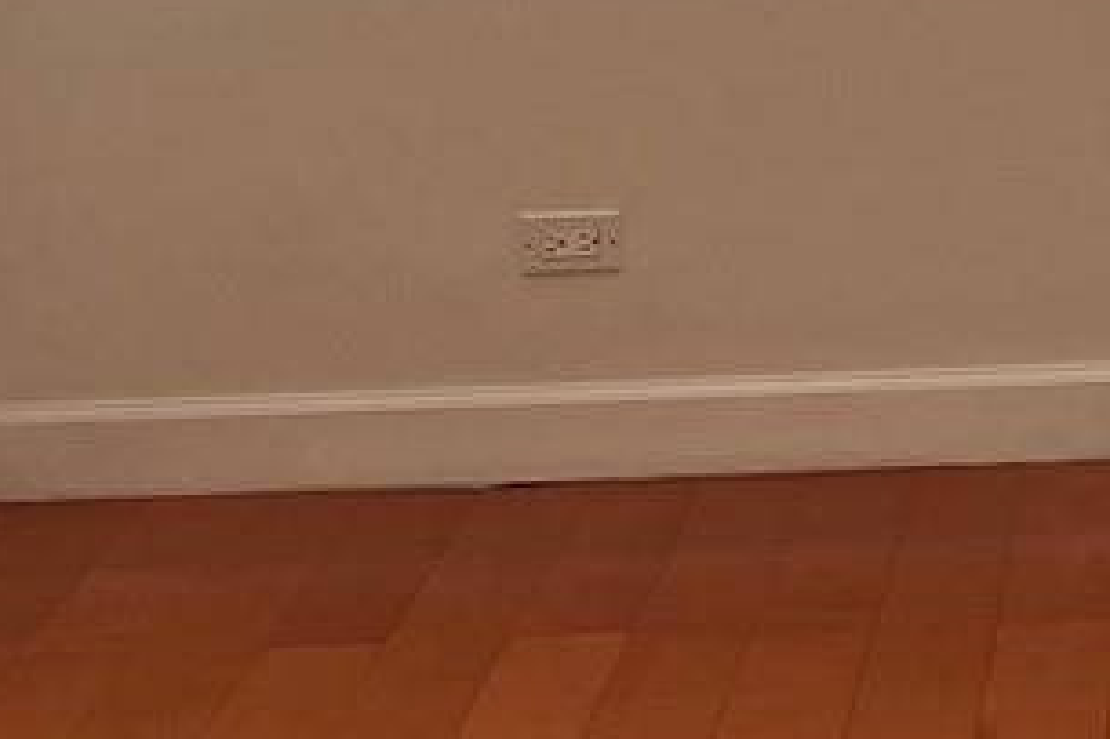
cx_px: 1376
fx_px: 4376
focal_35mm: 142
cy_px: -193
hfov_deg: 14.0
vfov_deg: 9.5
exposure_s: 1/121
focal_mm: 5.1
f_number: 1.6
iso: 50
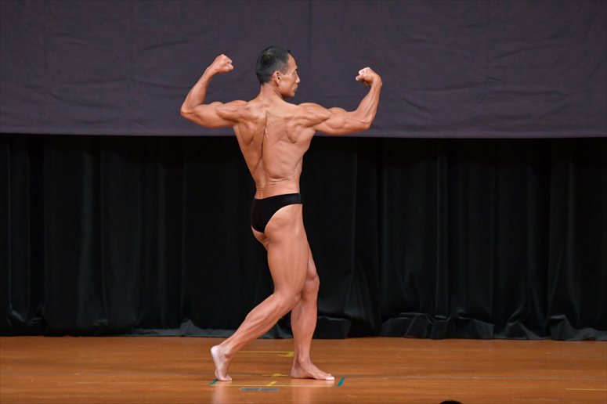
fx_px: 4803
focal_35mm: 285
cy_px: 202
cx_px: 304
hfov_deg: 7.2
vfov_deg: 4.8
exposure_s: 1/400
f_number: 5.6
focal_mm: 190
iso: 5000
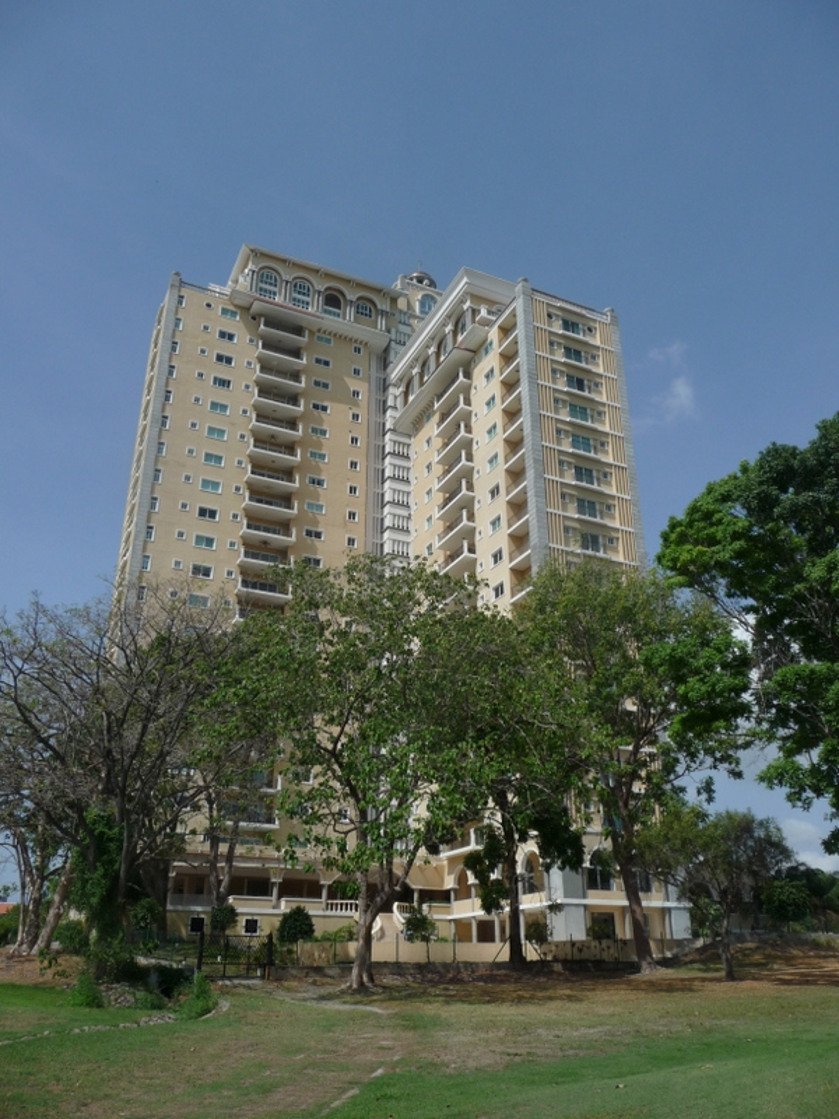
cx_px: 420
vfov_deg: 63.4
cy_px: 560
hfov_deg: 49.7
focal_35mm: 28
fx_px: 905
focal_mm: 4.7
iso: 100
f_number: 8
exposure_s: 1/400
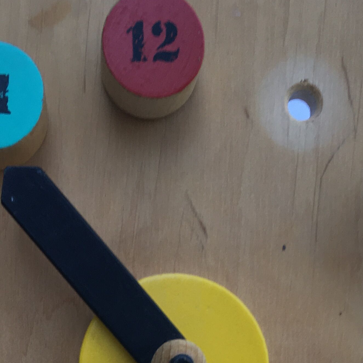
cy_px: 529
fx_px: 925
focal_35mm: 78
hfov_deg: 22.2
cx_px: 147
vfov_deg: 19.6
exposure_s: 1/100
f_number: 2.2
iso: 25
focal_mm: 4.15
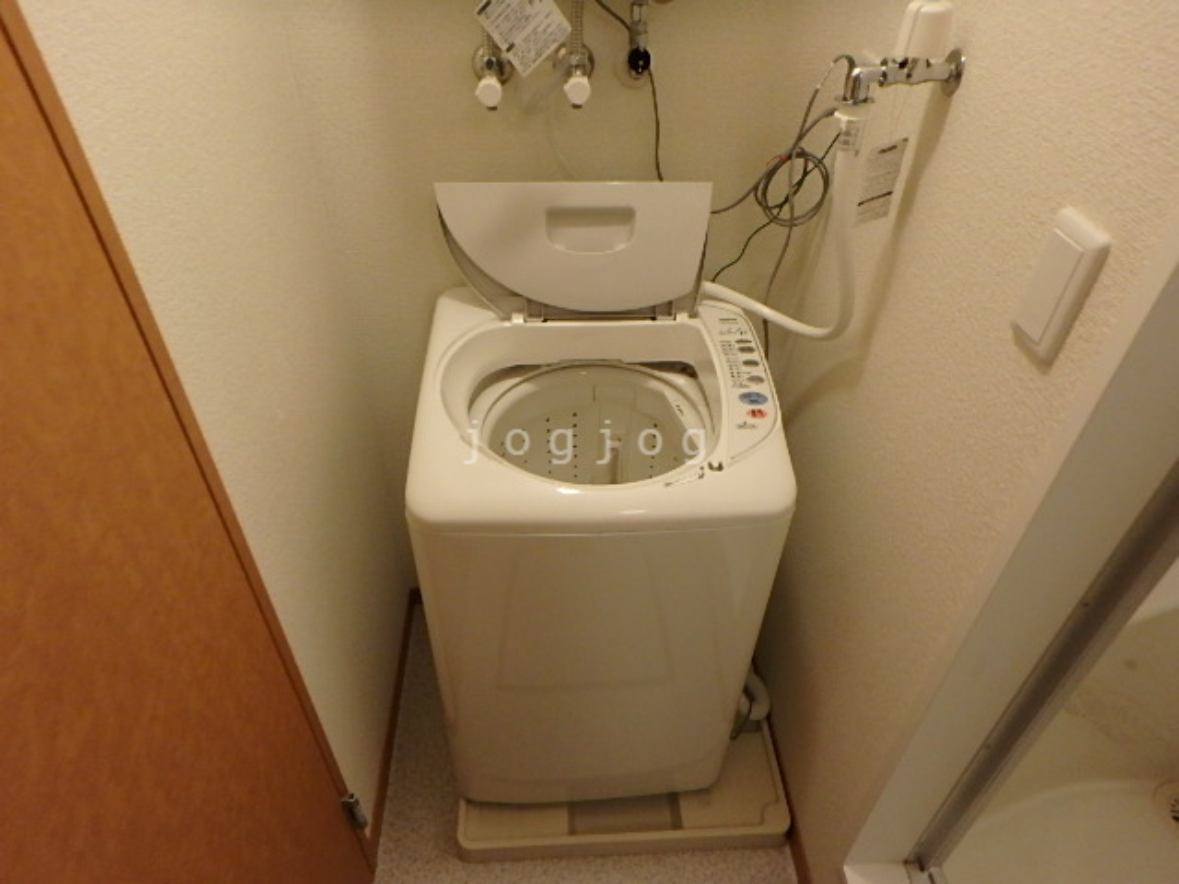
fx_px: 715
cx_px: 590
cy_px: 442
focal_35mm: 21
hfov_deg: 79.0
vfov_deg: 63.4
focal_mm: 3.7
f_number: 3.5
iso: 400
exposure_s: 1/30
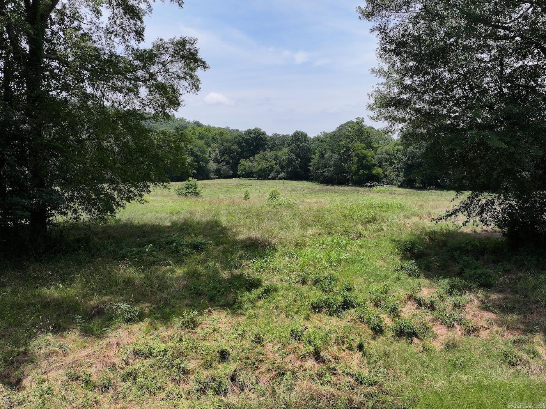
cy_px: 204
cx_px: 273
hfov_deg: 71.6
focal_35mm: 24
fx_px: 378
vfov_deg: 56.8
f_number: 2.8
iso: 160
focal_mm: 12.29
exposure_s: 1/2500
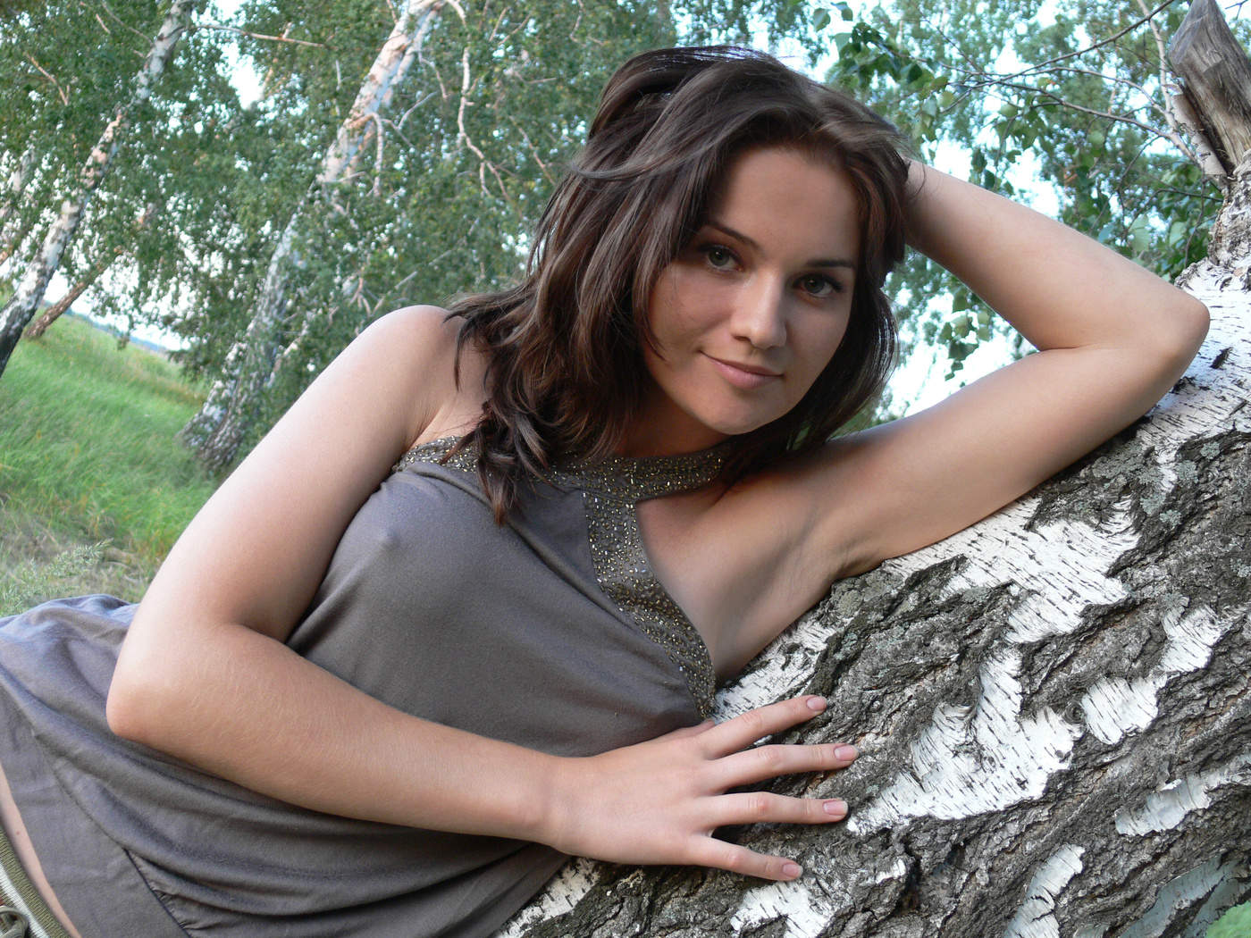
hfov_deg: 42.9
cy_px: 469
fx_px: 1590
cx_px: 626
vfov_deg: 32.9
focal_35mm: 44
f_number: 3.2
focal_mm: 9.3
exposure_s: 1/30
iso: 125
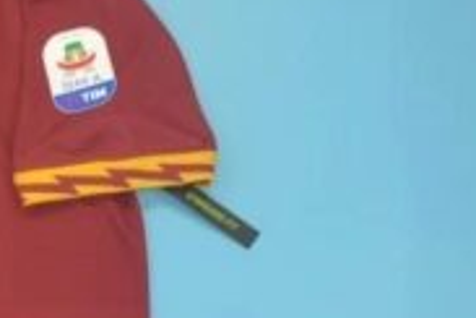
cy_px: 250
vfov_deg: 12.6
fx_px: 1428
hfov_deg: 17.6
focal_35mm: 108
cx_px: -164
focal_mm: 22
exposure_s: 1/60
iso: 200
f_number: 5.6
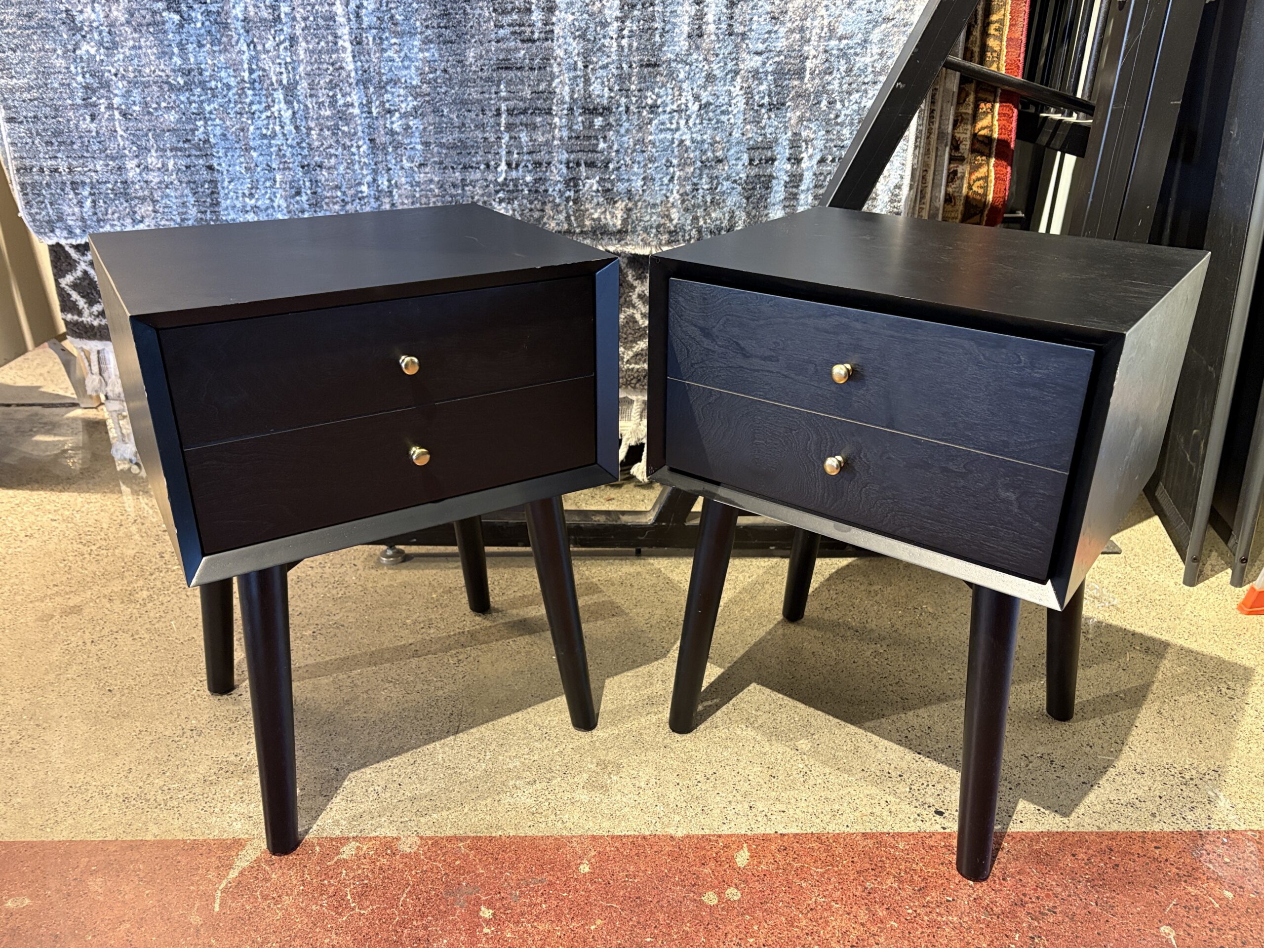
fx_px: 949
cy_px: 474
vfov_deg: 53.1
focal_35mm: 26
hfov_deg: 67.3
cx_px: 632
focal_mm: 5.96
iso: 400
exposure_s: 1/40
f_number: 1.6
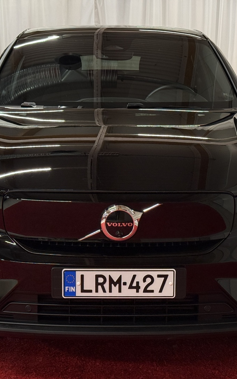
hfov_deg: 19.1
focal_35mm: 68
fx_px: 703
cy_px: 190
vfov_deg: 30.2
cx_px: 117
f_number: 1.78
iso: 320
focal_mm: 6.76
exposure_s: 1/117
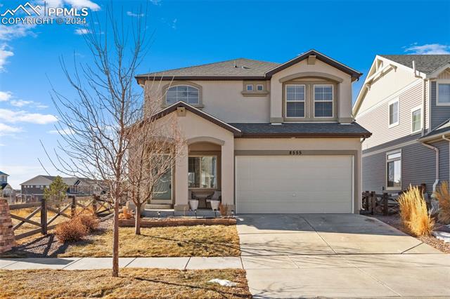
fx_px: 375
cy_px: 150
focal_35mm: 30
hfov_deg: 62.0
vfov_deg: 43.6
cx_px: 225
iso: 2000
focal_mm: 30
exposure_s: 1/3200
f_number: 7.1
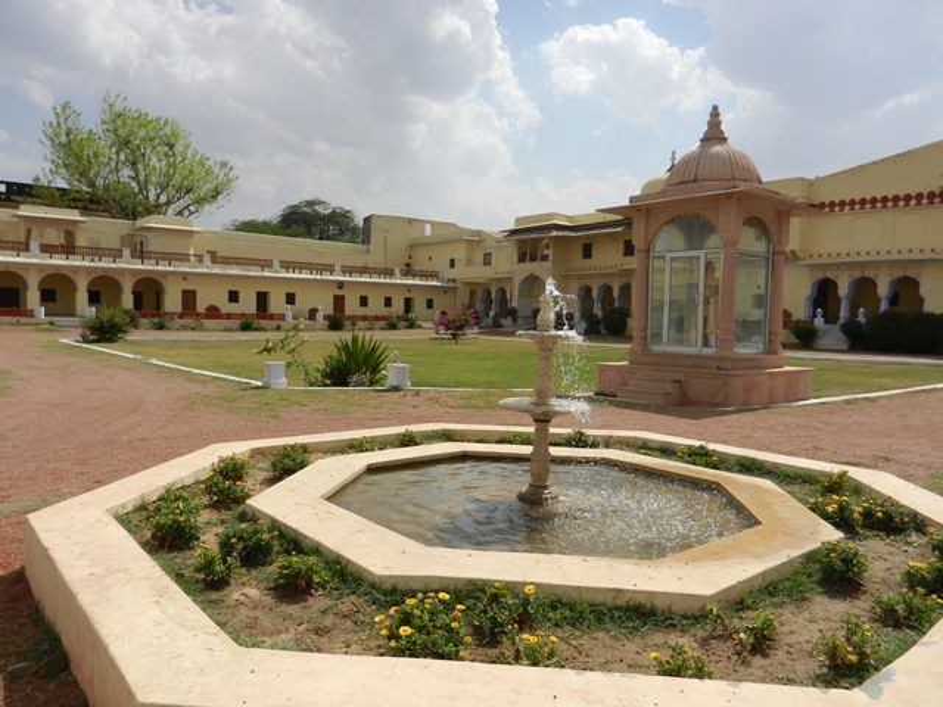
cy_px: 354
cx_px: 472
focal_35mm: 25
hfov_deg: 69.4
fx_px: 681
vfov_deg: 54.9
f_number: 7
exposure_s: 1/640
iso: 160
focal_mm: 4.5
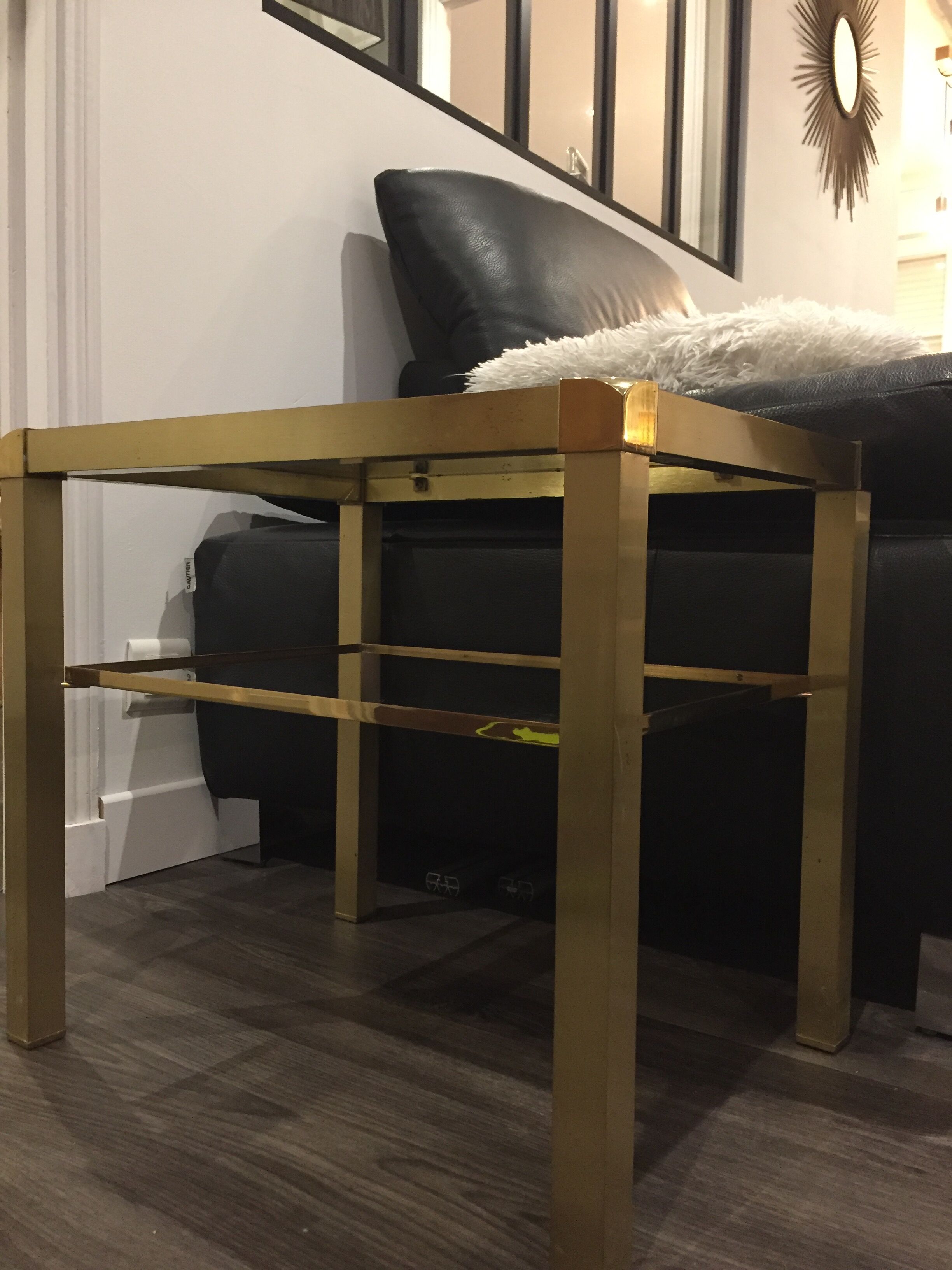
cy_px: 635
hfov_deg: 48.2
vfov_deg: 61.7
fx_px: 1063
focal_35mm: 29
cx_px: 476
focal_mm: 4.15
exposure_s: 1/20
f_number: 2.2
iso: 250
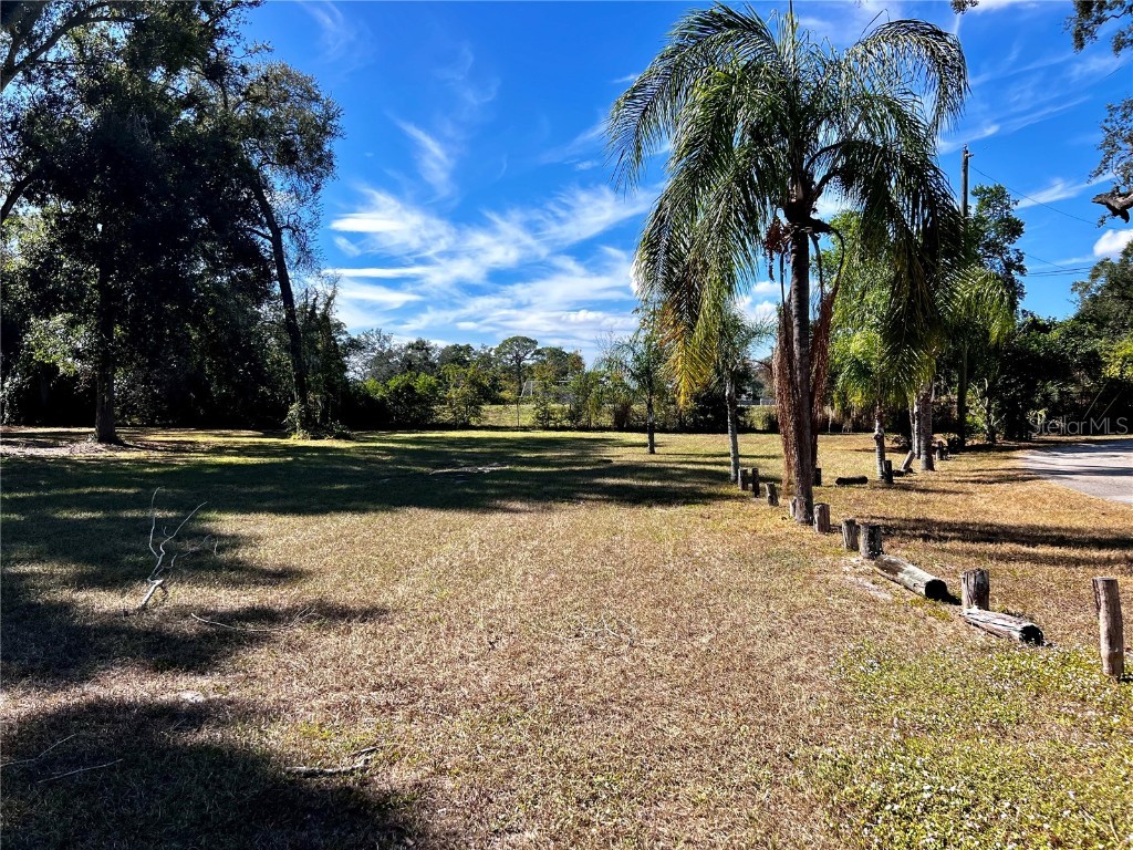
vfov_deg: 53.1
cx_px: 566
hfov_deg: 67.3
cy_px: 425
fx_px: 851
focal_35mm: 26
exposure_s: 1/2252
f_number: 1.5
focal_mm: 5.7
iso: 50
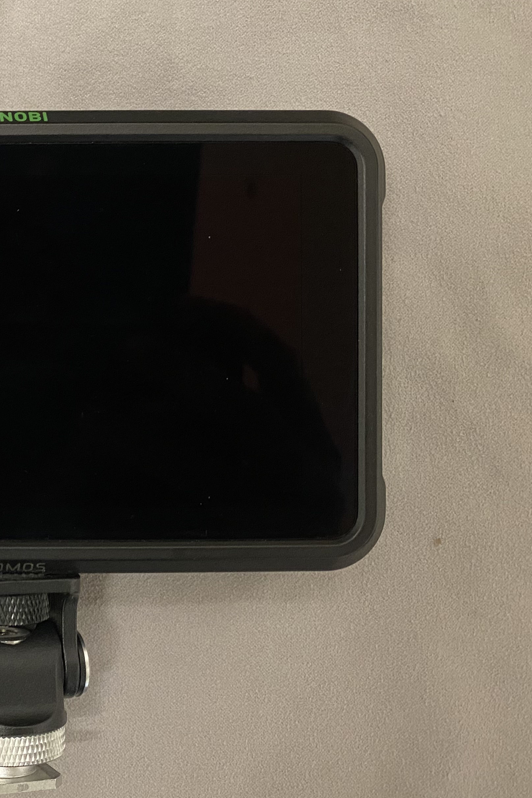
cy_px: 384
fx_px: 998
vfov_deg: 43.6
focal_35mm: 45
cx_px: -111
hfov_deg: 26.5
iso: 250
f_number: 1.8
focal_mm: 4.25
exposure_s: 1/50
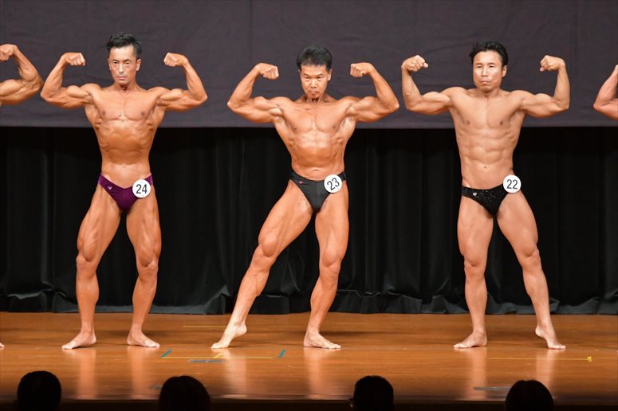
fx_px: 4375
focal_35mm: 255
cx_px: 309
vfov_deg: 5.4
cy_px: 206
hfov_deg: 8.1
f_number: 5.6
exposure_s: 1/400
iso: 6400
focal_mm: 170
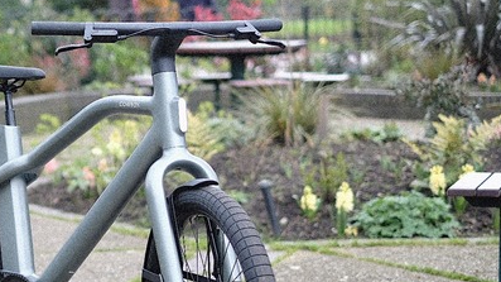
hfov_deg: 19.4
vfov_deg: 11.1
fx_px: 1448
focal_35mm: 109
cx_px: 82
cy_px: 187
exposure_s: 1/500
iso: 200
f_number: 1.4
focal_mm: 35
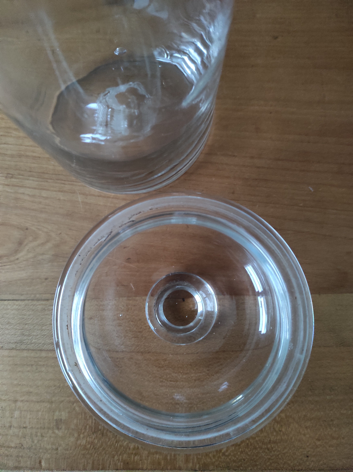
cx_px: 176
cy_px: 236
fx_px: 340
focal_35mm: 25
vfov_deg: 69.4
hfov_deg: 54.8
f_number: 1.89
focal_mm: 5.43
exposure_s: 1/17
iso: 2944
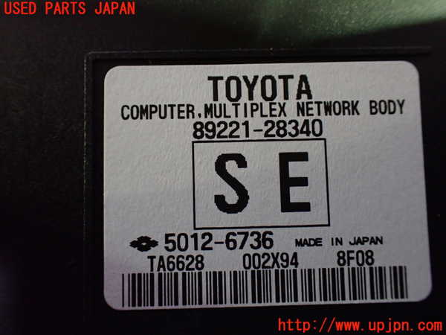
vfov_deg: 44.2
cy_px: 168
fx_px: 412
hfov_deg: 56.8
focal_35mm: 32
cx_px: 223
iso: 1000
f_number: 2.4
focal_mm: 5.79
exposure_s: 1/30
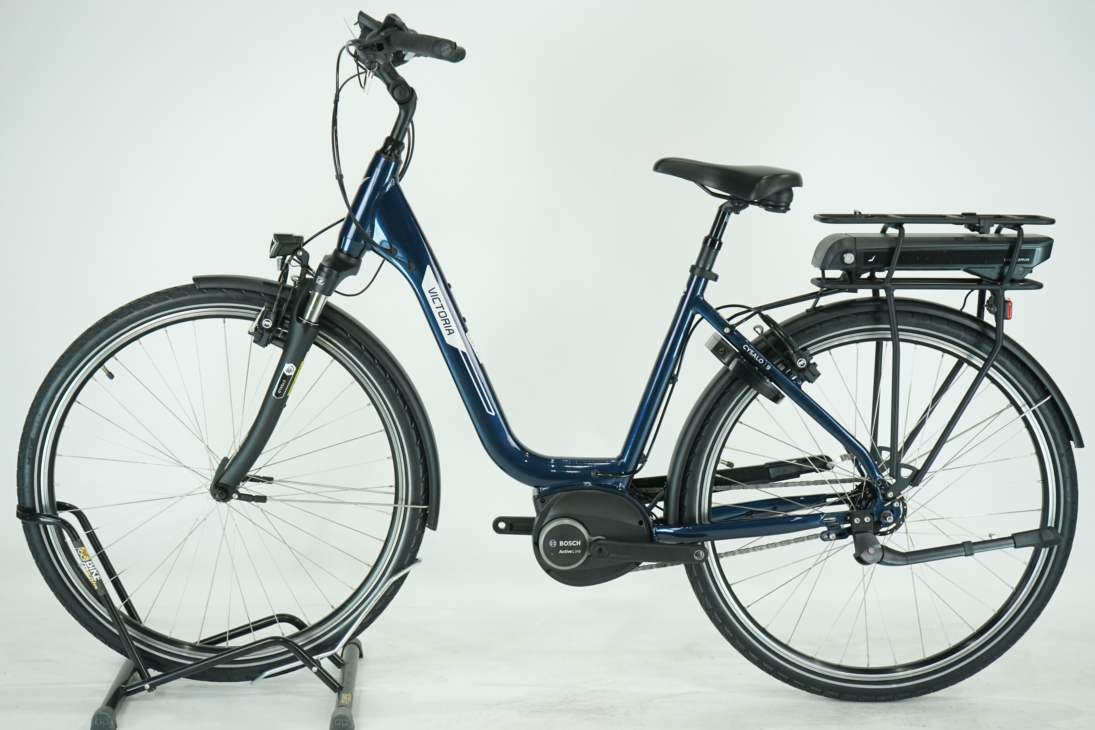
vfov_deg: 24.6
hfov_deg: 36.2
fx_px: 1673
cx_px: 548
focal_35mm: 55
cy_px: 365
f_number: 5.6
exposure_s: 1/200
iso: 1600
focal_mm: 55
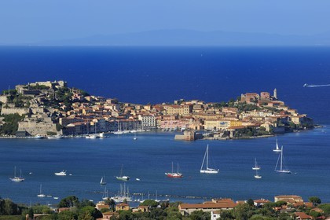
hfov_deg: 10.3
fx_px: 1833
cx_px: 165
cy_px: 110
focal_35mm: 200
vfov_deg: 6.9
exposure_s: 1/200
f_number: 16
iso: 200
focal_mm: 200
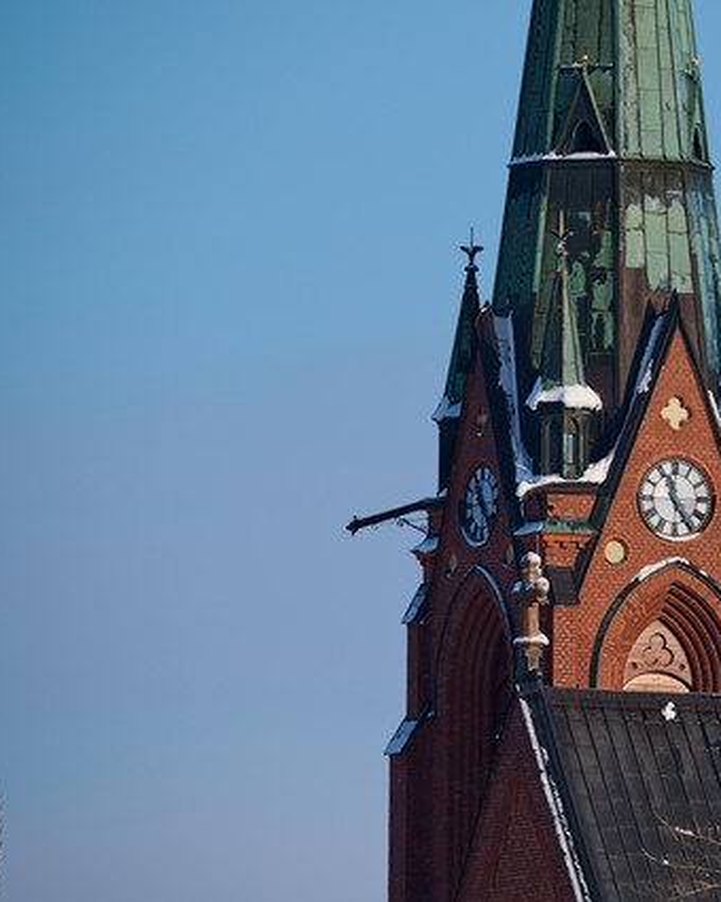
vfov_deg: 2.4
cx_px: 670
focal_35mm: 792
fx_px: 21125
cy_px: 451
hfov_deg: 2.0
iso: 64
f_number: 5.6
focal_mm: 560
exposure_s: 1/800
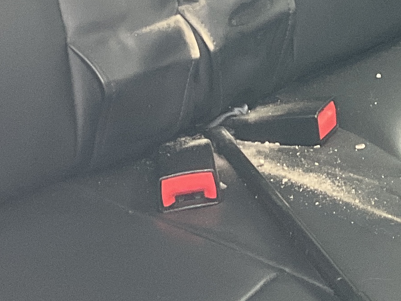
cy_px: -117
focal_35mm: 131
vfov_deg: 11.0
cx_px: 335
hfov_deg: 14.9
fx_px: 1517
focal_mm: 3
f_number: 1.8
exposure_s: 1/83
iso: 64
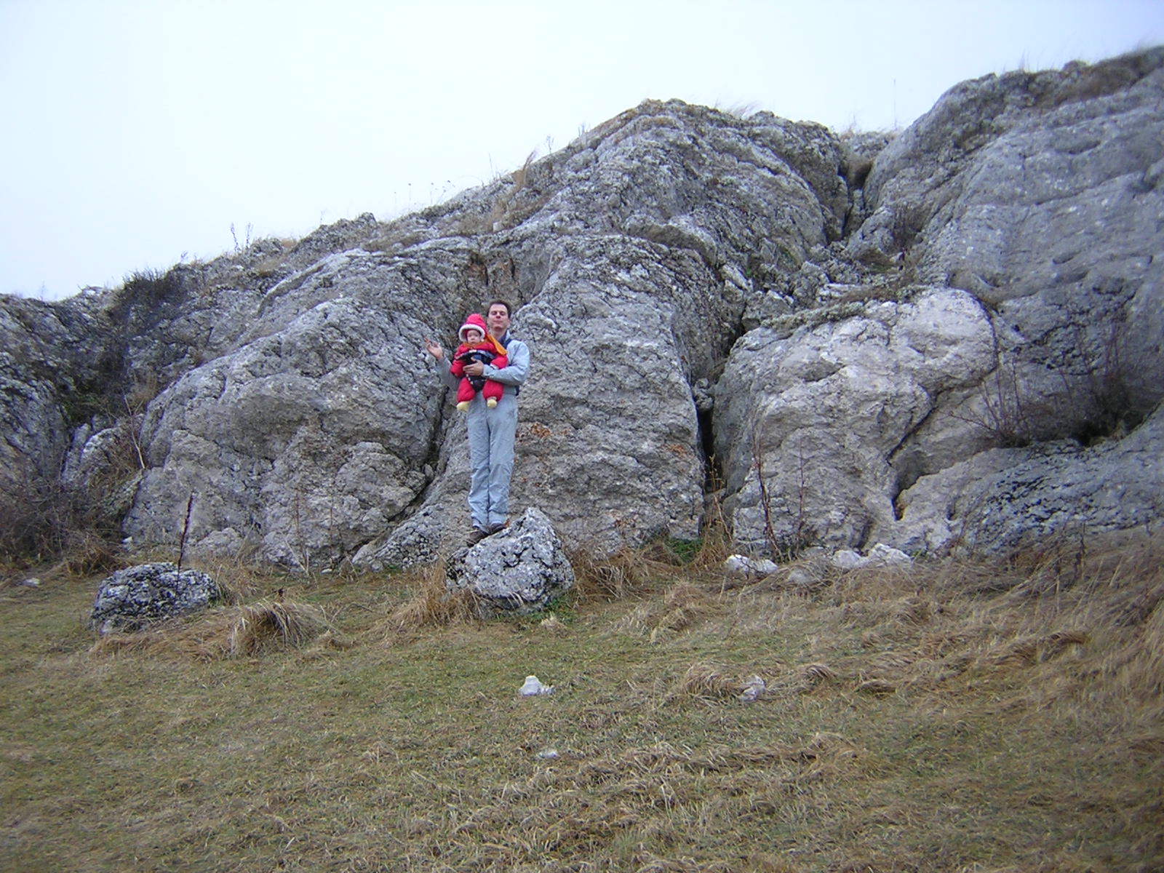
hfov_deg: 51.4
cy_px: 436
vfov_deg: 39.7
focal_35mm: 36
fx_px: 1211
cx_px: 582
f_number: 2.6
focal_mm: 4.7
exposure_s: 1/63.2
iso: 100
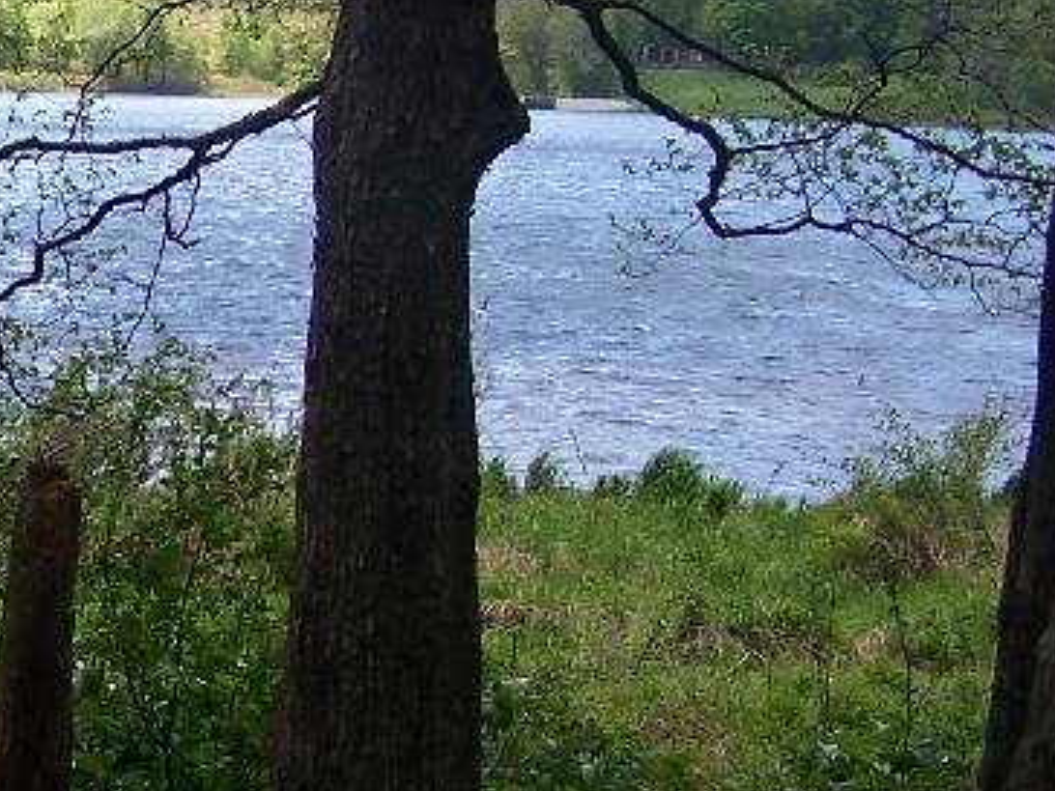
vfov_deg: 13.8
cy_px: 432
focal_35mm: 107
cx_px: -130
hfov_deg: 17.7
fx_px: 3261
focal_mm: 6.3
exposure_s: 1/400
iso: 80
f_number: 2.8
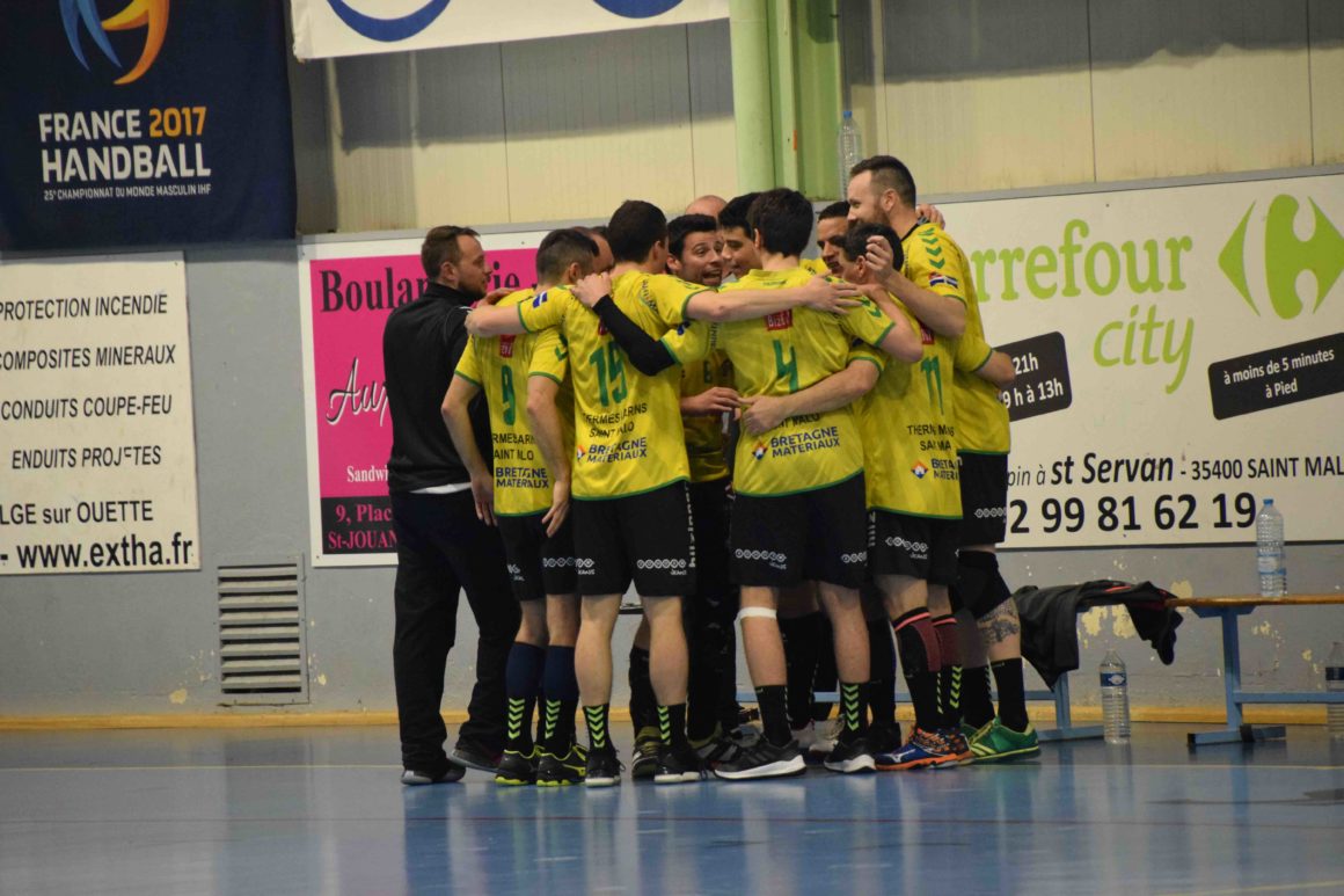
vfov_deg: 4.6
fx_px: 11198
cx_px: 672
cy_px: 448
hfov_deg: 6.9
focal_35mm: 300
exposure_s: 1/320
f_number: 6.3
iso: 4000
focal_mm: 200
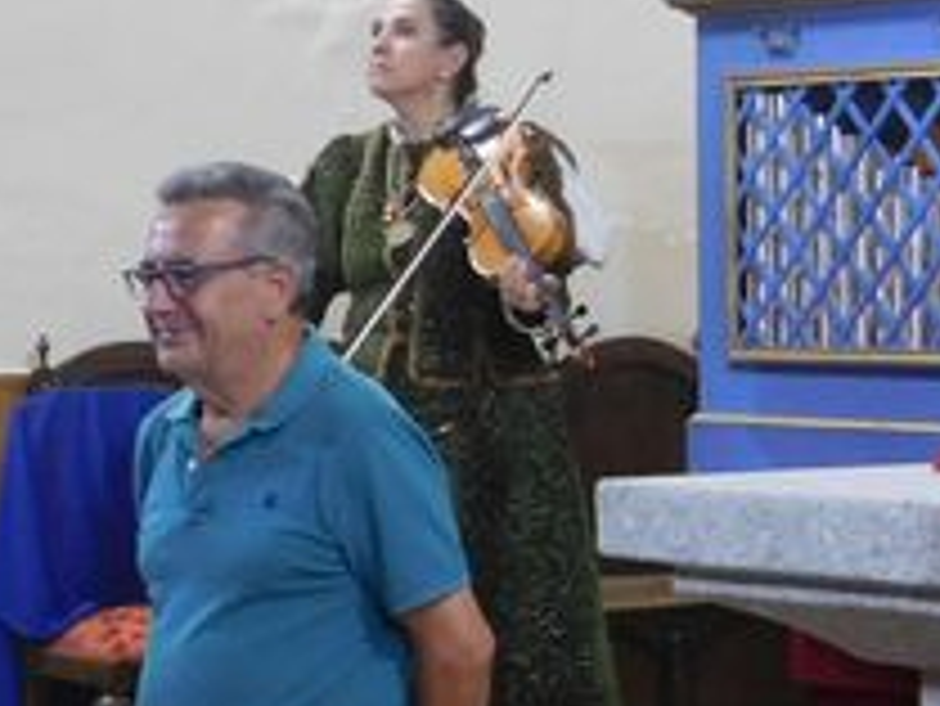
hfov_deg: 13.8
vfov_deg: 10.8
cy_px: 310
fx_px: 3750
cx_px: 1214
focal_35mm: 138
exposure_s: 1/30
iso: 280
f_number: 3.6
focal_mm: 7.1
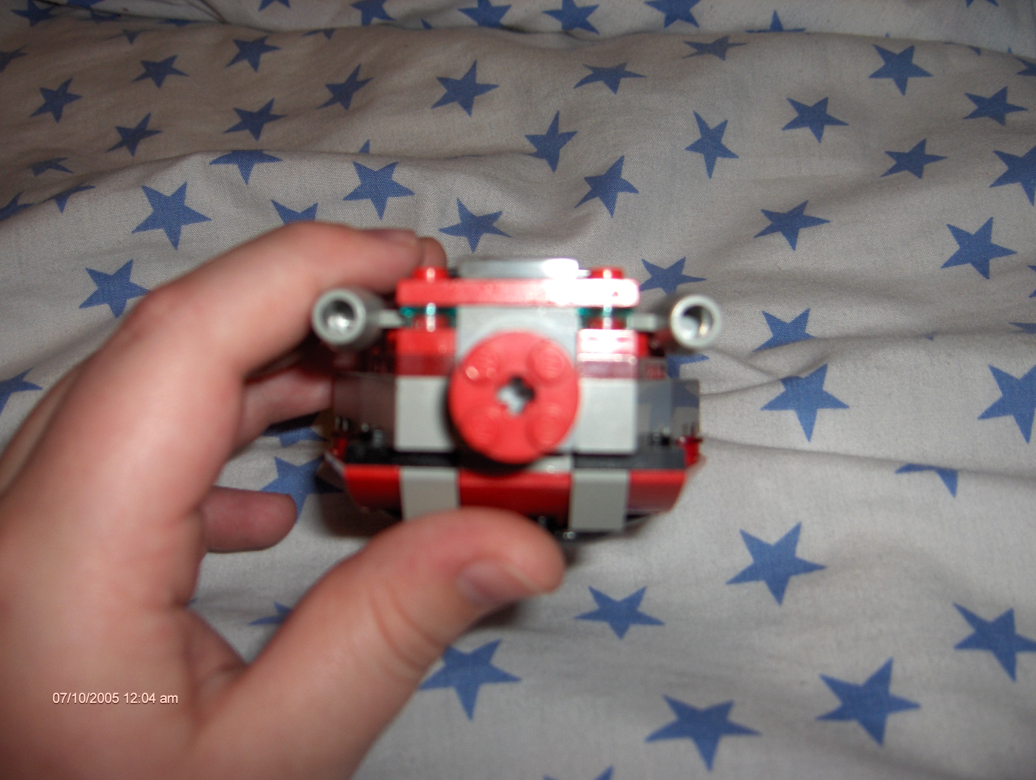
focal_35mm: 39
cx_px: 518
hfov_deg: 47.8
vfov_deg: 36.9
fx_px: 1169
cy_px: 390
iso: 100
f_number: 2.8
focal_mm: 8
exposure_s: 1/60
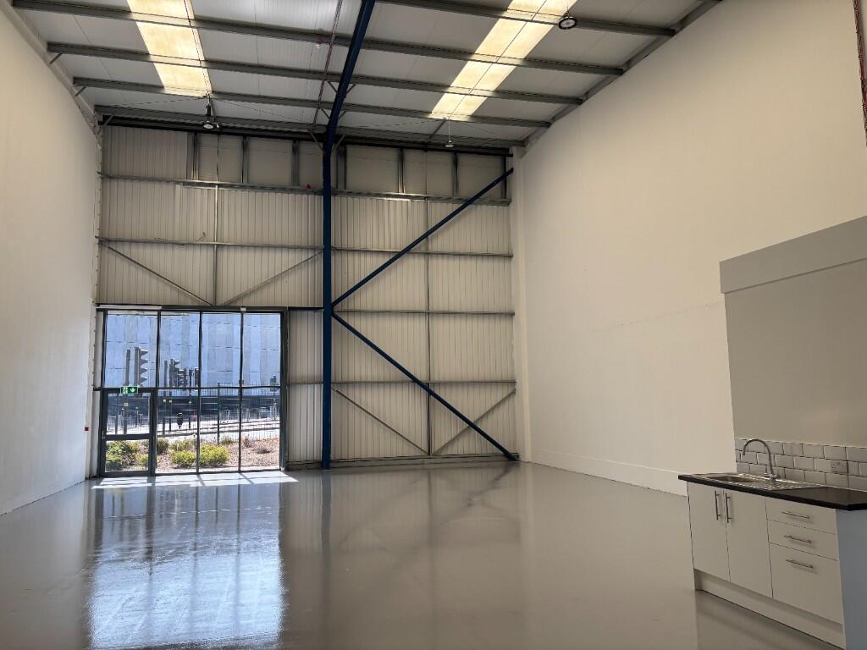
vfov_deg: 53.1
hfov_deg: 67.3
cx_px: 434
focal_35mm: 26
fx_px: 651
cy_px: 325
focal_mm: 5.96
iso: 40
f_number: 1.6
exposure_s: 1/231
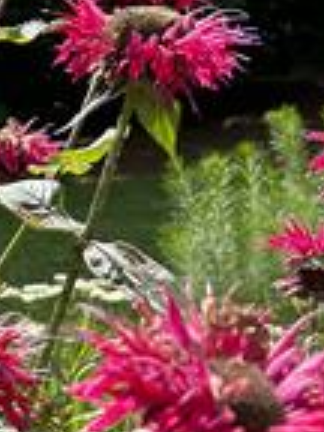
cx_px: -334
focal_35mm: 126
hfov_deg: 10.7
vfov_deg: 15.3
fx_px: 1572
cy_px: 462
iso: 50
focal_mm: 5.7
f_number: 1.5
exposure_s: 1/1808
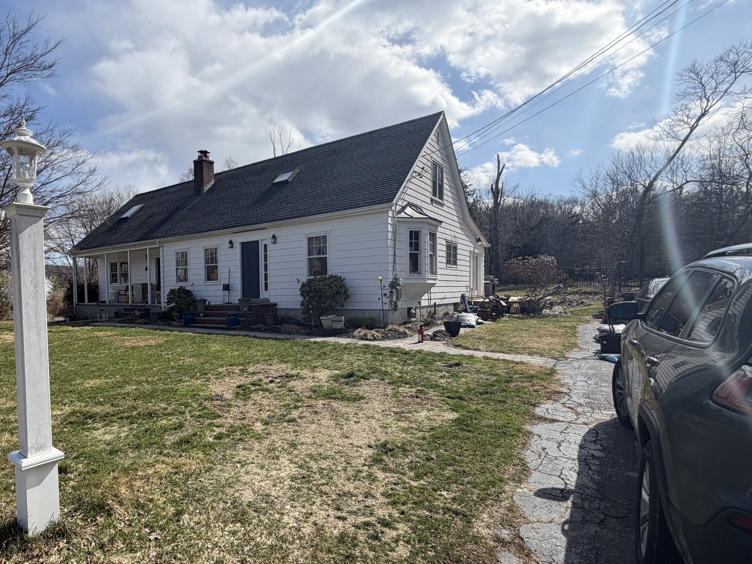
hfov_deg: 78.3
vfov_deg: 65.8
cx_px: 233
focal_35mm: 20
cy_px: 308
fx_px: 435
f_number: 2.2
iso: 20
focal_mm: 2.22
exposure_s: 1/901
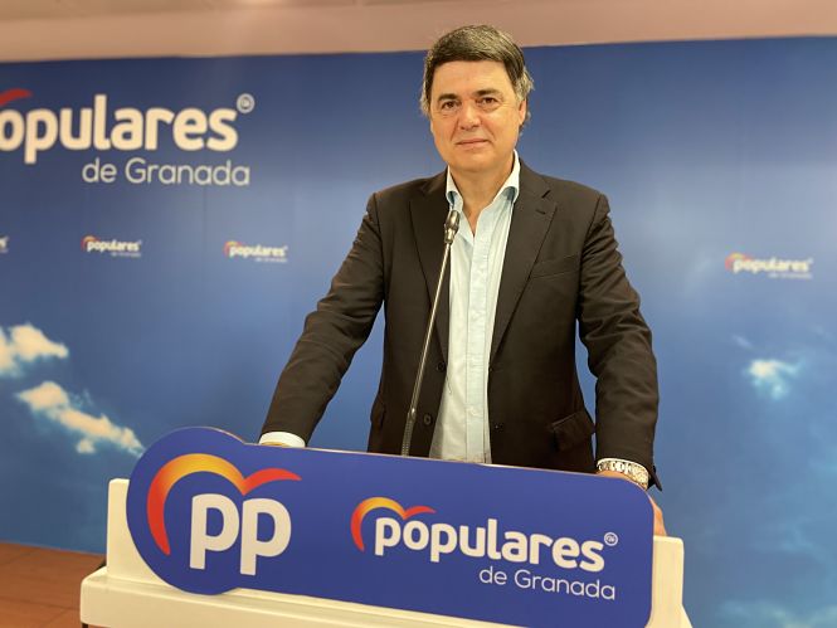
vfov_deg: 53.1
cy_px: 314
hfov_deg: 67.3
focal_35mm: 26
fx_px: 629
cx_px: 418
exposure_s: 1/100
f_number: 1.8
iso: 125
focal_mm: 4.25
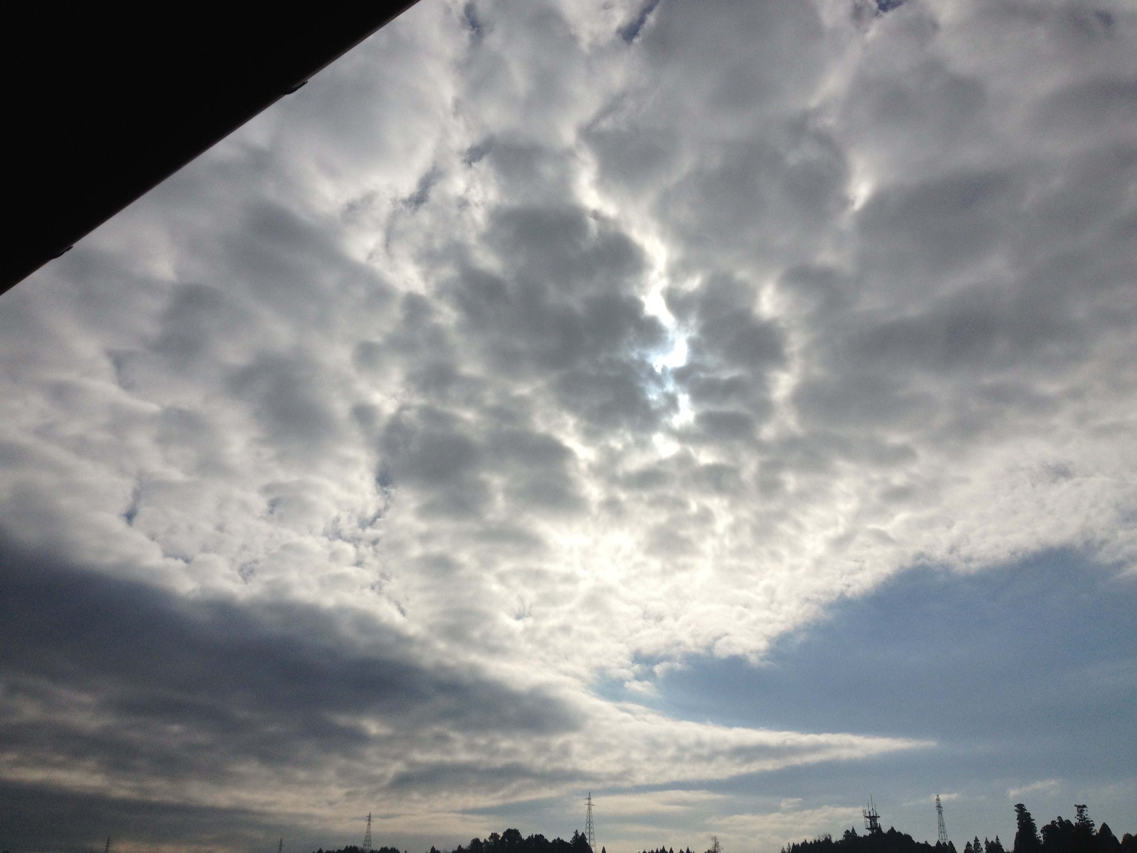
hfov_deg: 52.6
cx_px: 568
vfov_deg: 40.7
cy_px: 426
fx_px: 1150
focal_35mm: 35
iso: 64
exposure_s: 1/13889
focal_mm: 4.28
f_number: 2.4
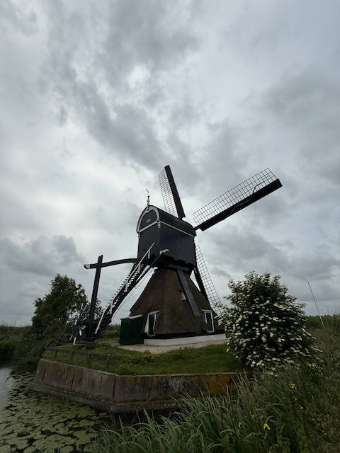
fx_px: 183
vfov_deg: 102.1
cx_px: 170
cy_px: 226
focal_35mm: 14
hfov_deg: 85.7
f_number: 2.2
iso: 50
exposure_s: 1/6173
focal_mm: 2.22
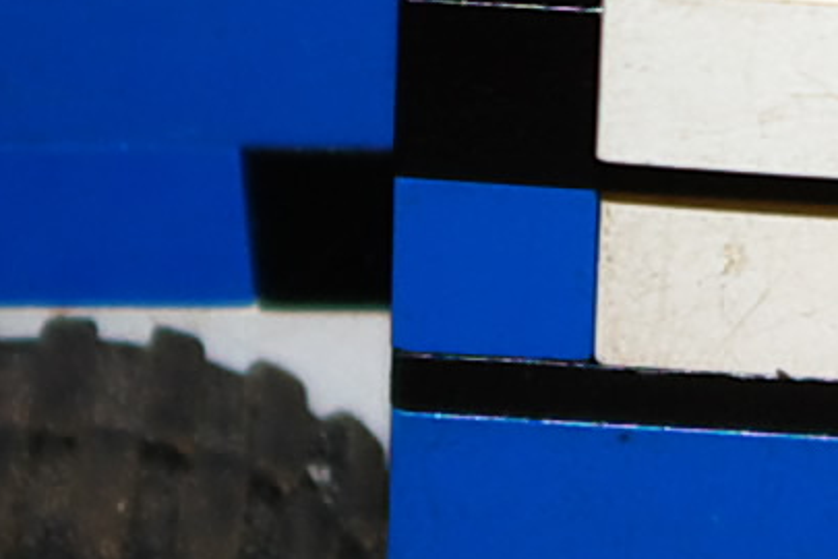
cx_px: 1254
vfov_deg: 2.2
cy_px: -896
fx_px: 14261
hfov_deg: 3.4
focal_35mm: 613
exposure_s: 1/60
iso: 200
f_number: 5.6
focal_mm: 55
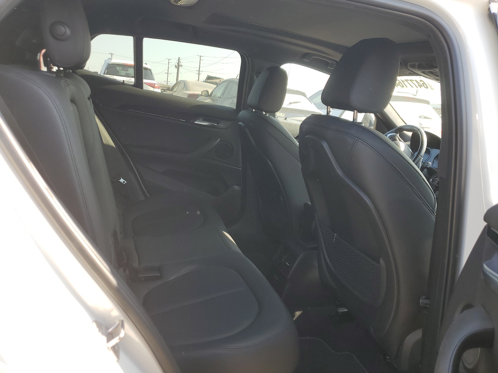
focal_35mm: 26
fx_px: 374
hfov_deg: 67.3
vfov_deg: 53.1
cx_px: 249
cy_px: 186
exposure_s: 1/303
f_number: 1.5
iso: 50
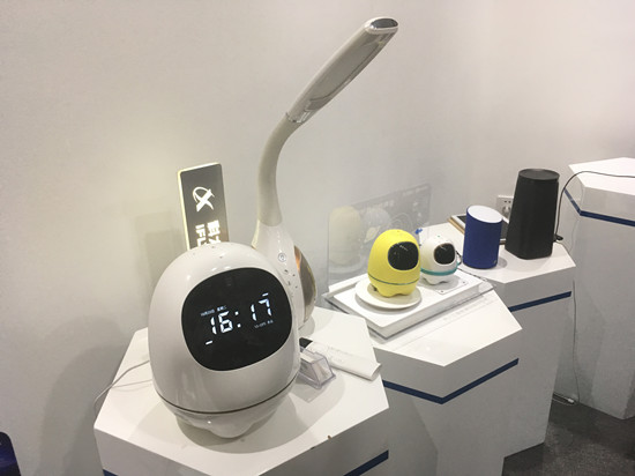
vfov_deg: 48.2
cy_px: 238
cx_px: 318
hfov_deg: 61.7
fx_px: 532
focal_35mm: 29
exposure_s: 1/33
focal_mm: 4.15
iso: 64
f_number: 2.2
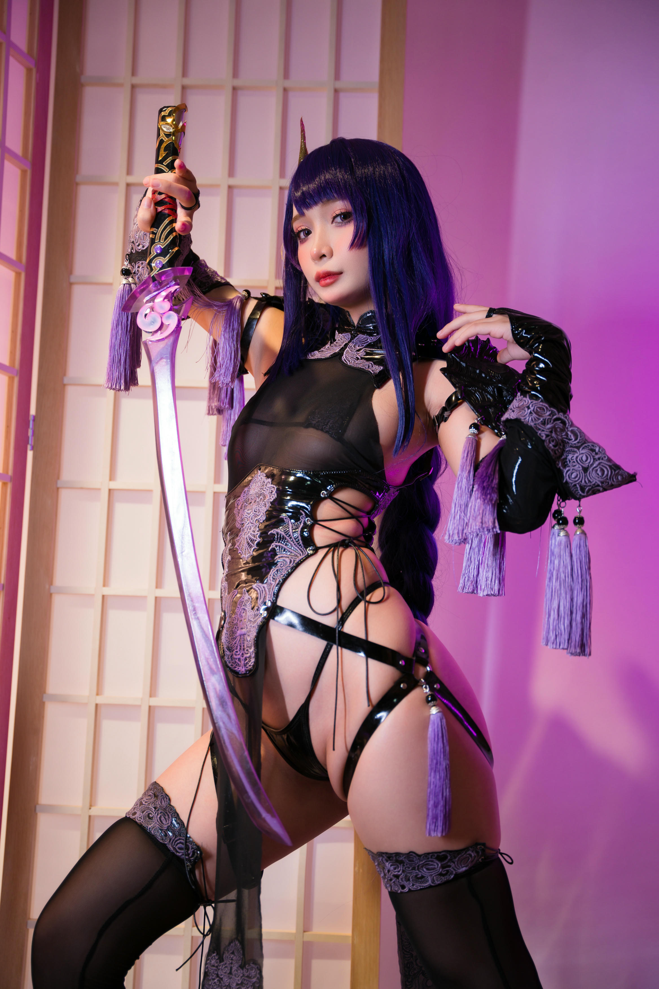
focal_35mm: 45
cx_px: 330
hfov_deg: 29.6
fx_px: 1247
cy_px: 494
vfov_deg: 43.3
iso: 250
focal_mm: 45.4
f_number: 2.8
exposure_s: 1/100
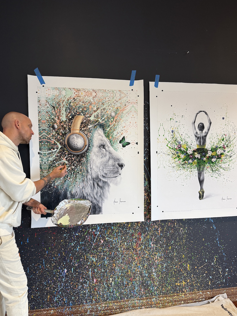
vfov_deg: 67.3
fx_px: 237
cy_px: 166
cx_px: 122
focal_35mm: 26
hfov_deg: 53.1
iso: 160
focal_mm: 6.76
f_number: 1.78
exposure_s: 1/100
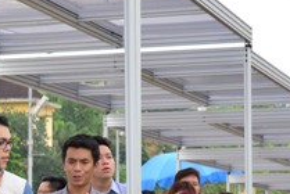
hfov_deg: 14.4
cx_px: -96
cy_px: 193
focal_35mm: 136
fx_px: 1097
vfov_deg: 10.0
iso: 100
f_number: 5.6
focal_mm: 38
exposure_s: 1/160
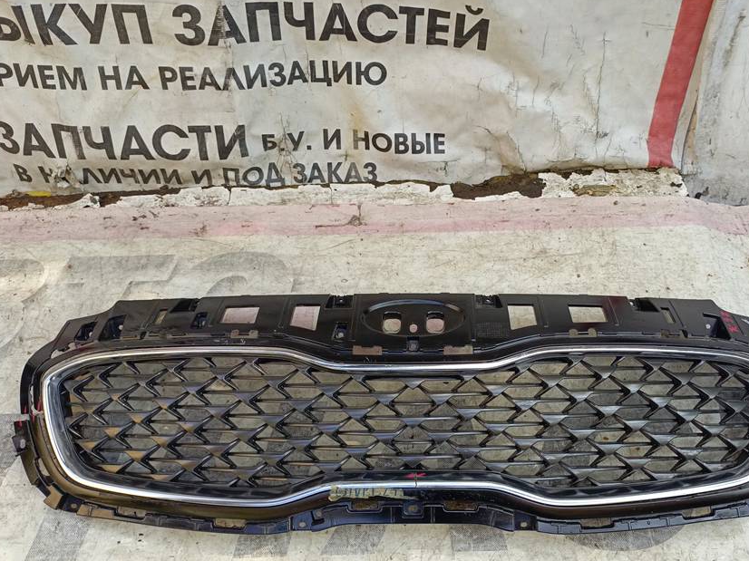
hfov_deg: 58.1
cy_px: 322
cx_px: 428
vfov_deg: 45.3
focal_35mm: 31
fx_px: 671
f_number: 1.69
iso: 112
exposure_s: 1/124
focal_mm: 4.76
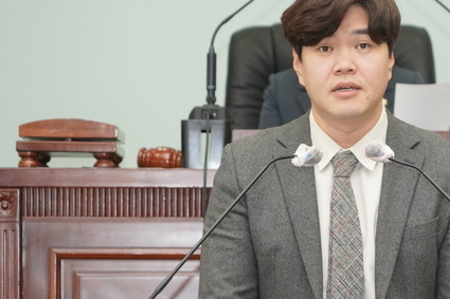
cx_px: 344
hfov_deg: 9.7
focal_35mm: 211
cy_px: 180
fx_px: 2636
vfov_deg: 6.5
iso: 3200
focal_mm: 128
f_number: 6.3
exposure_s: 1/160
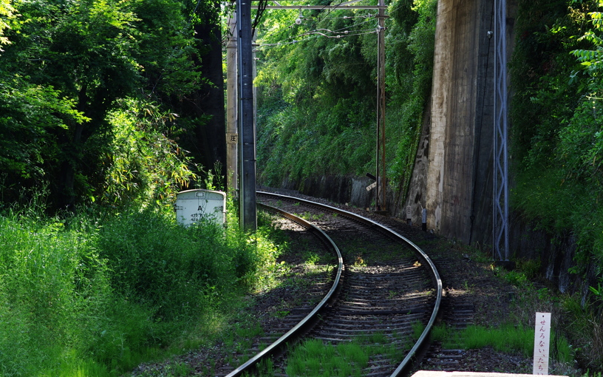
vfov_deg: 9.8
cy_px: 189
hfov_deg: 15.6
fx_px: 2202
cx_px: 323
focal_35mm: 134
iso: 200
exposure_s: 1/125
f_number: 5.6
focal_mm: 70
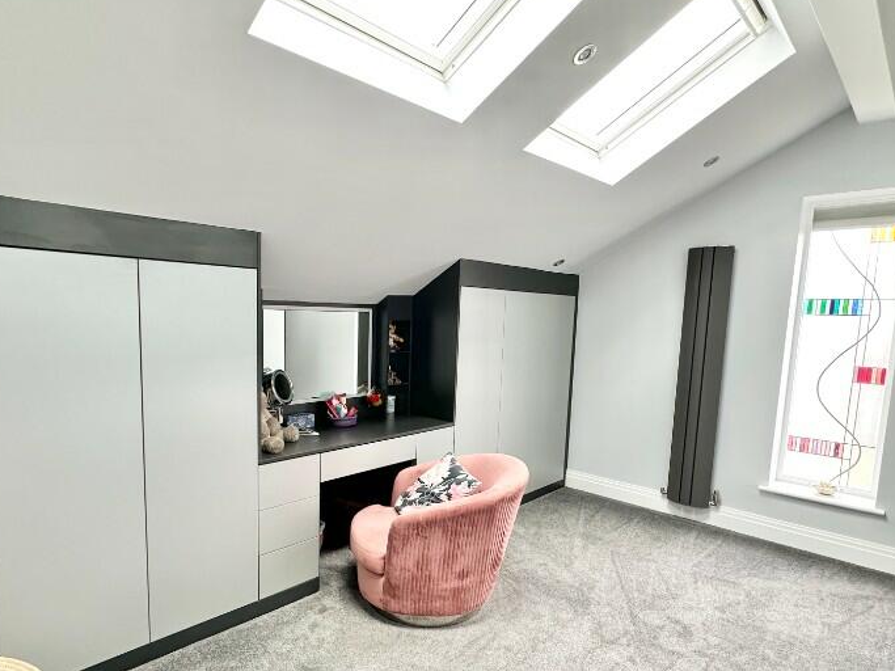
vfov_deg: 63.2
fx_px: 543
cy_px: 380
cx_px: 400
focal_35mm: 21
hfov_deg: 78.7
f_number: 2.2
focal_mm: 2.22
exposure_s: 1/99
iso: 160
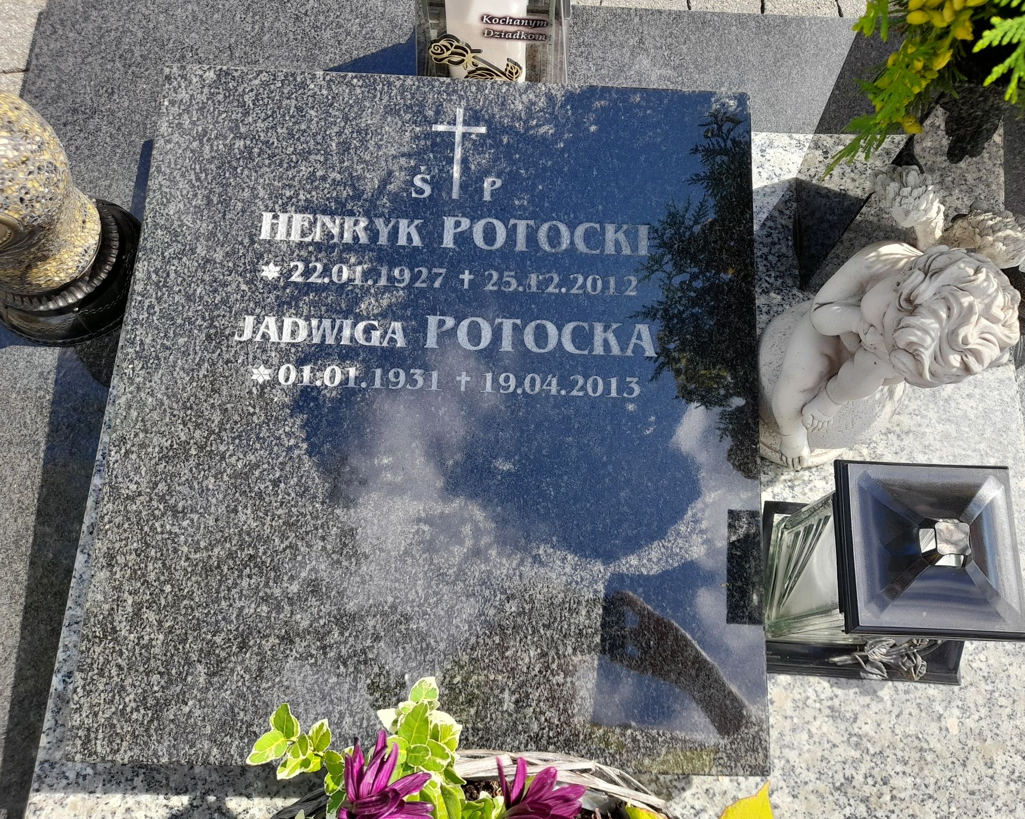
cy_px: 415
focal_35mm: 27
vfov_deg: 53.2
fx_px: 819
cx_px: 560
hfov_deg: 63.9
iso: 20
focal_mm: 4.6
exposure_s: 1/258
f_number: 2
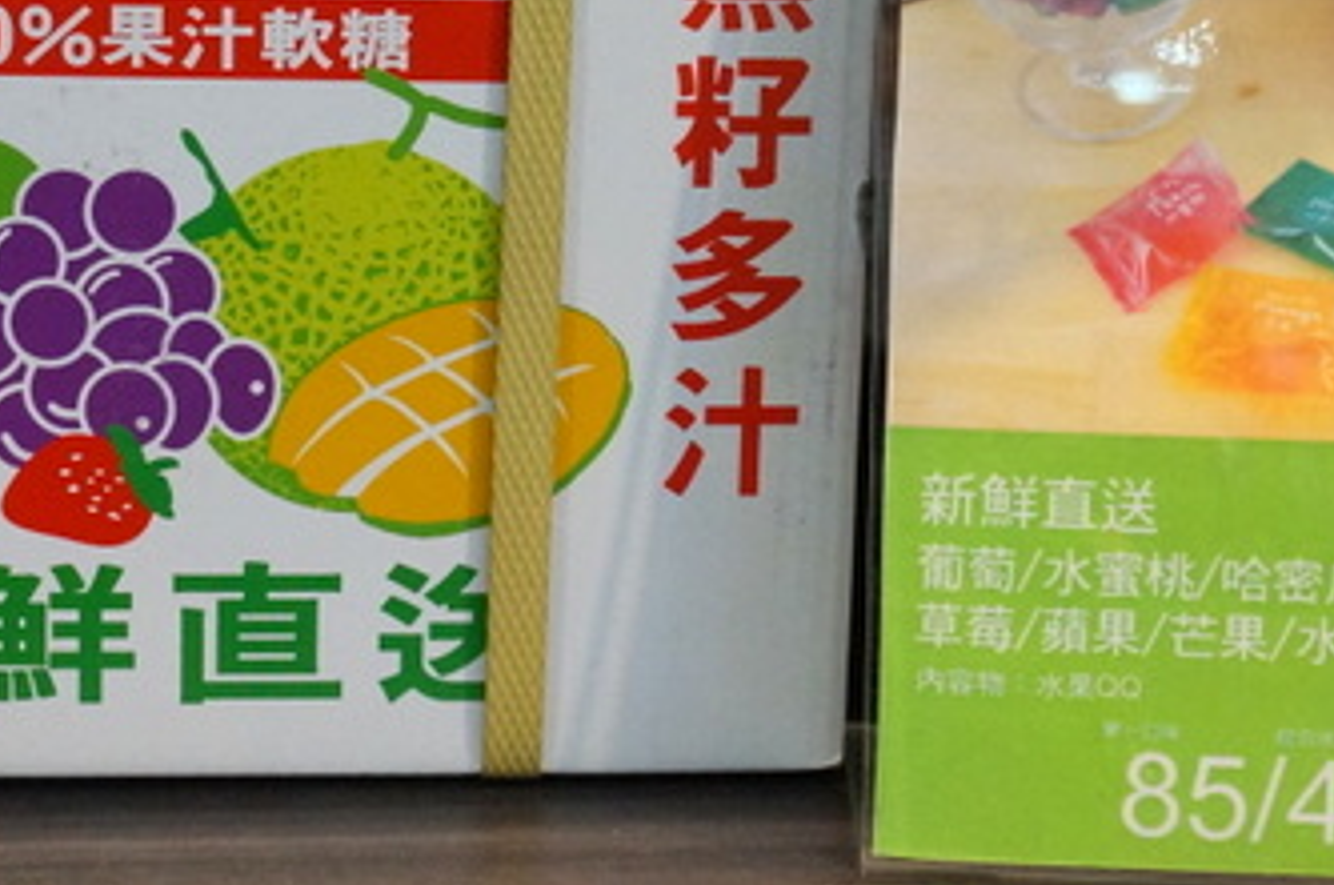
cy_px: 170
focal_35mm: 75
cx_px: 517
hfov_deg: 27.0
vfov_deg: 18.0
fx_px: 2775
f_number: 5
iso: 3200
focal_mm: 26
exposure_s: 1/125
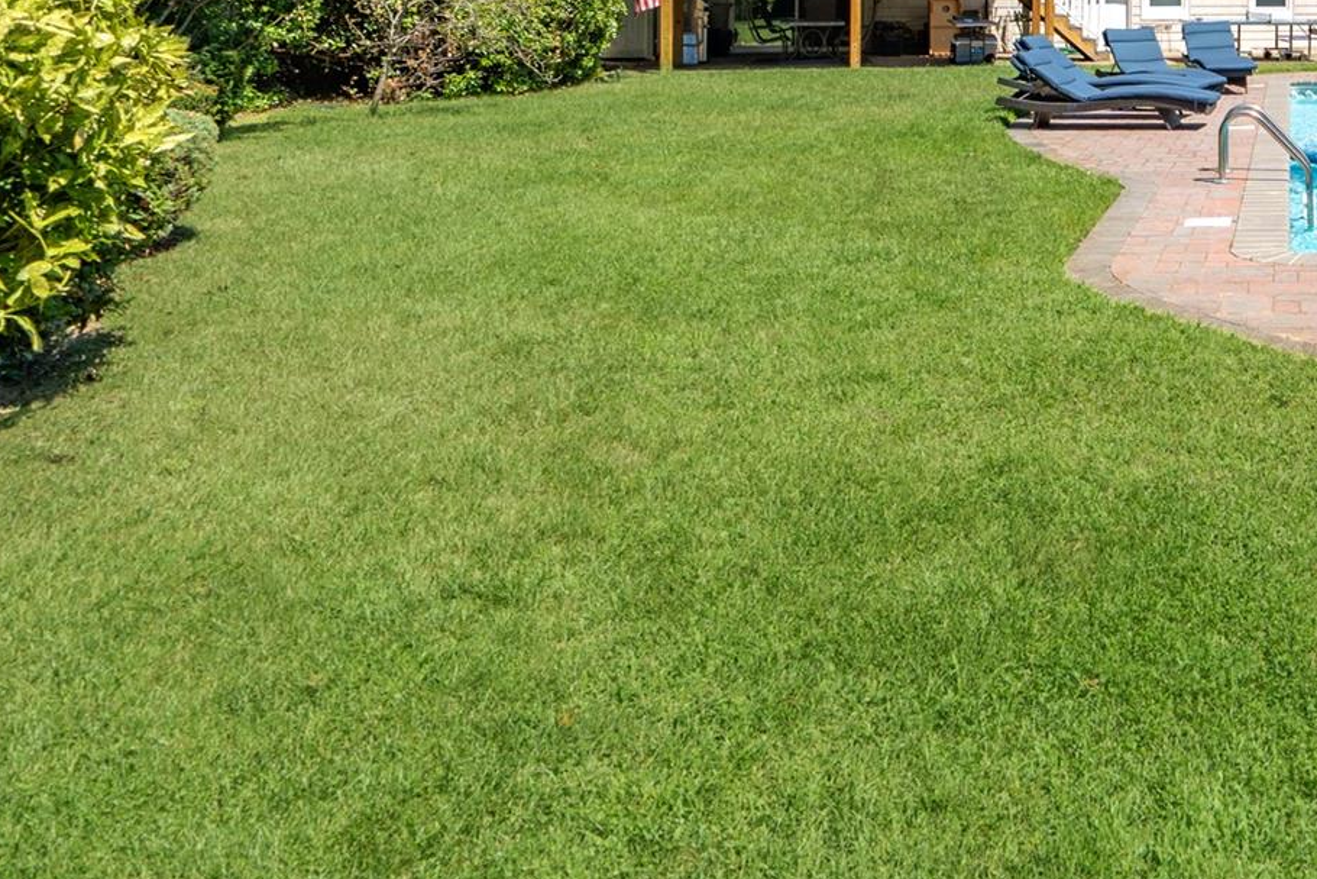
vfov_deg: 34.3
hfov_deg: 45.2
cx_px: 1305
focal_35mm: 36
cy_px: 46
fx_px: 1317
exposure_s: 1/125
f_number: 7.1
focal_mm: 16
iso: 64
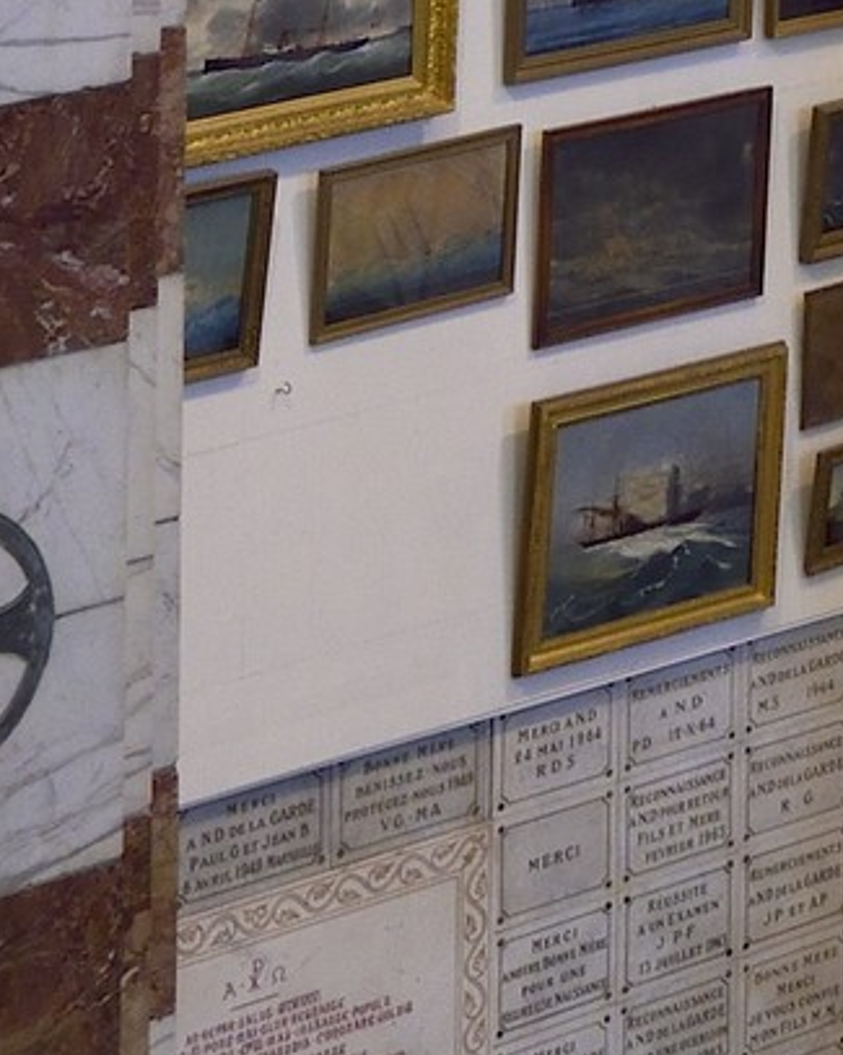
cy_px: -1328
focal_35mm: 194
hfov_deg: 7.4
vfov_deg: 9.1
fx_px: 6057
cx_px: 2023
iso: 800
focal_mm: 35
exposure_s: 1/30
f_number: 6.3
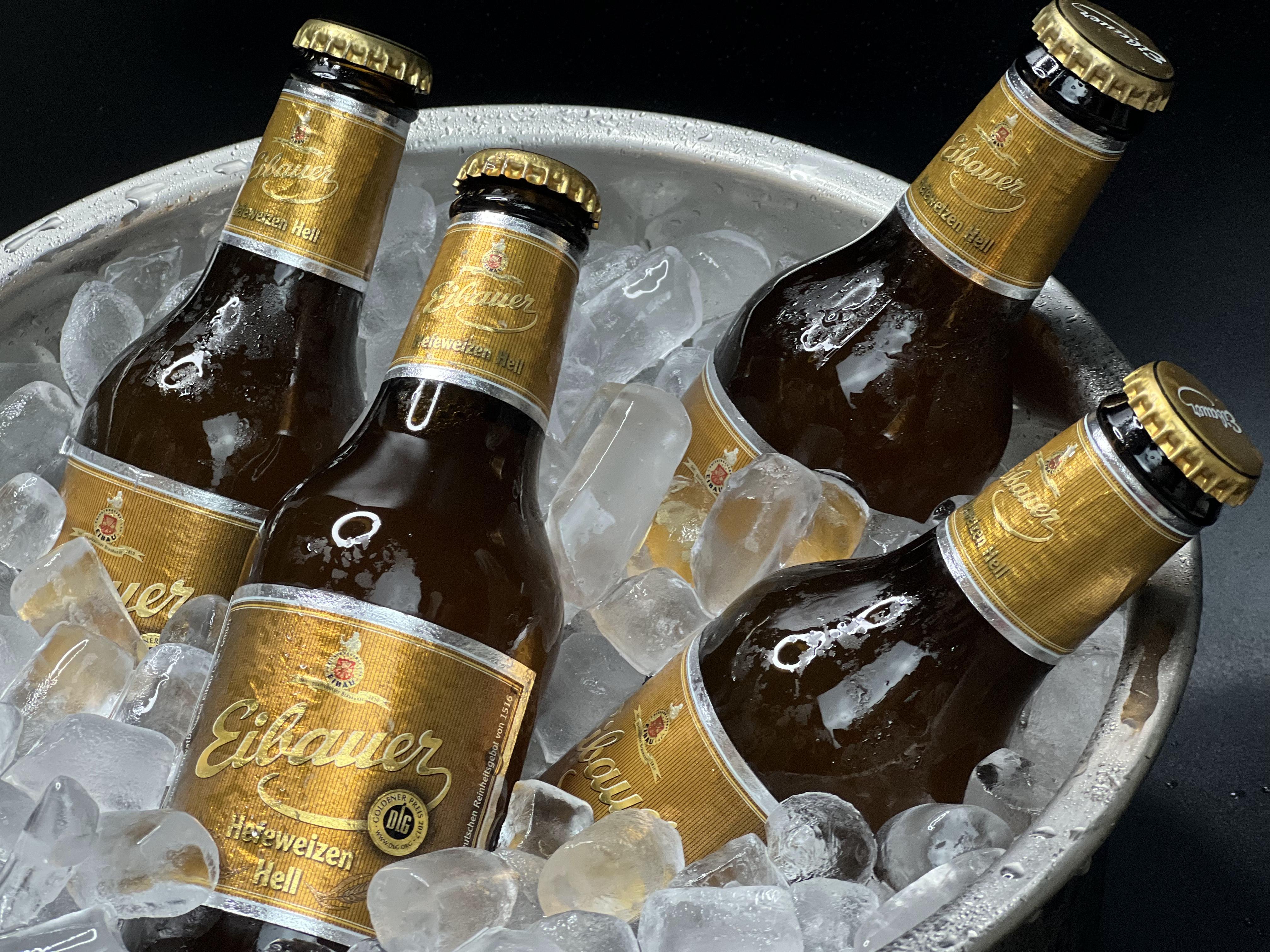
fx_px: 2825
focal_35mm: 77
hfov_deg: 25.3
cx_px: 635
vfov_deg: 19.1
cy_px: 476
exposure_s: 1/100
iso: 250
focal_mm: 9
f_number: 2.8
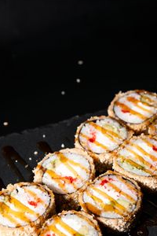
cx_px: 99
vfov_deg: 28.0
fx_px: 471
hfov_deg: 18.9
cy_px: 139
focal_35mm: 72
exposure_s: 1/200
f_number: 3.5
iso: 100
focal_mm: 30
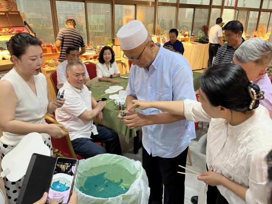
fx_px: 204
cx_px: 136
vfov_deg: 53.1
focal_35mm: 26
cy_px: 102
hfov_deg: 67.3
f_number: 1.6
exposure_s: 1/50
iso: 100
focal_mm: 5.1
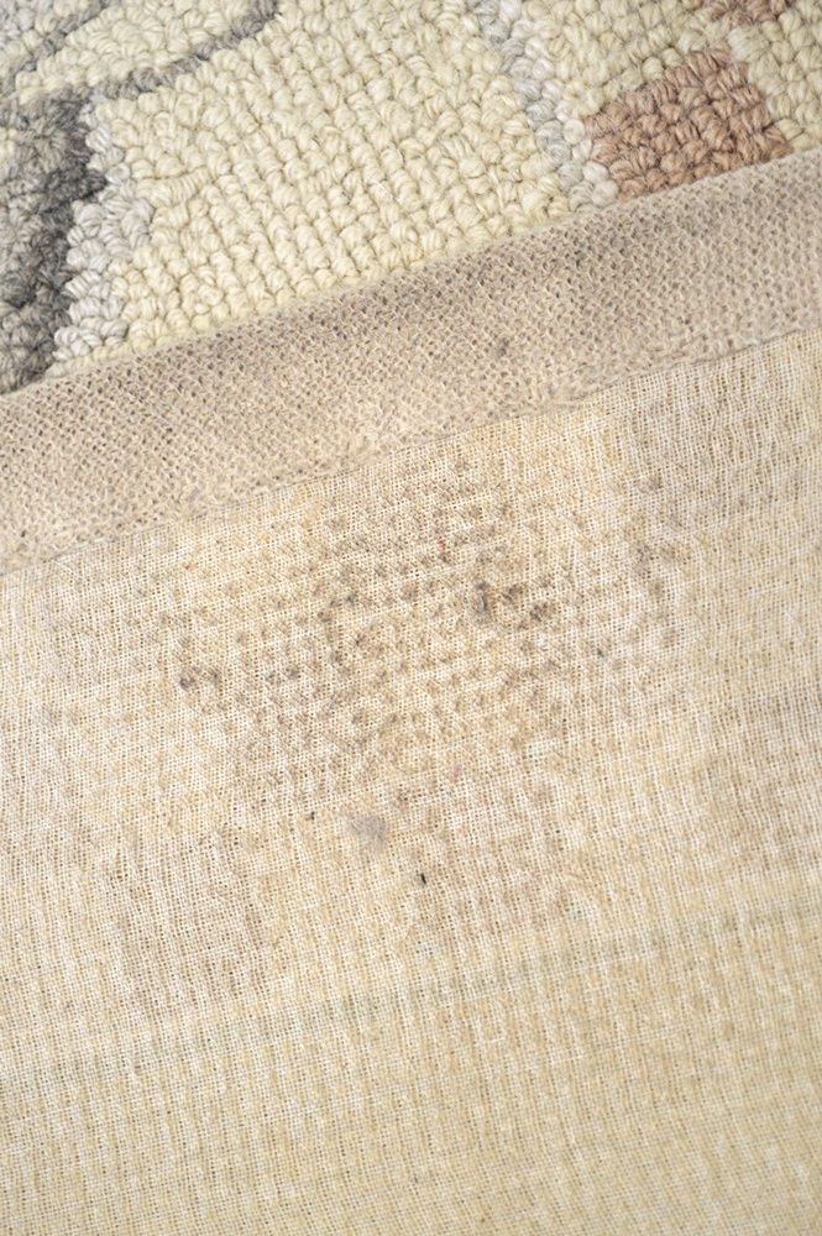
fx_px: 2830
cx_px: 411
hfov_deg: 16.5
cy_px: 618
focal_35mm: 82
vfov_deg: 24.6
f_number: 5.6
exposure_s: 1/15
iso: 1100
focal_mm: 55
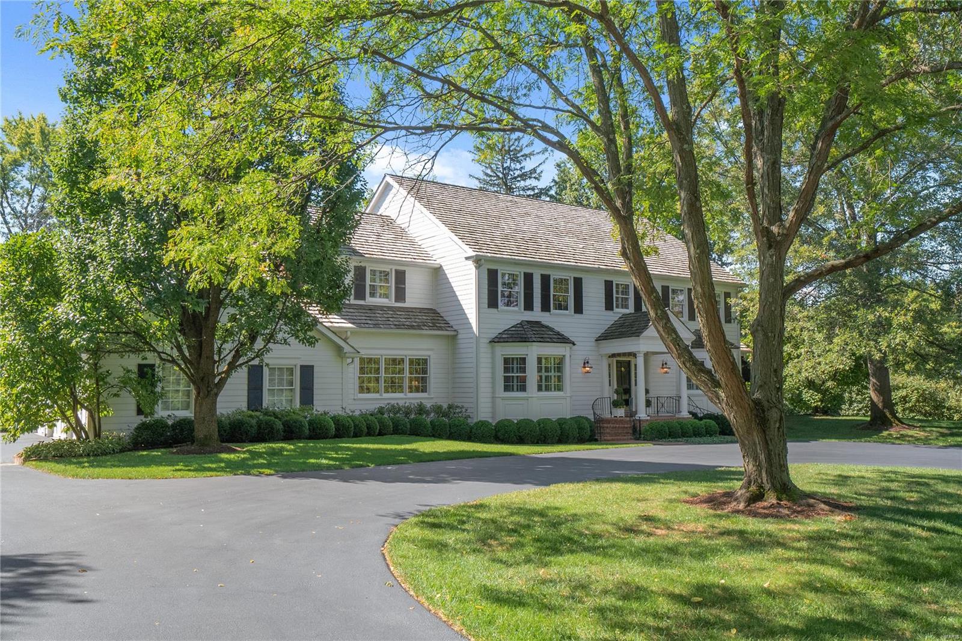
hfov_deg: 61.9
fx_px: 801
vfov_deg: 43.6
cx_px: 481
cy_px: 320
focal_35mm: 30
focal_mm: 15
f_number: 8
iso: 400
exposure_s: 1/200
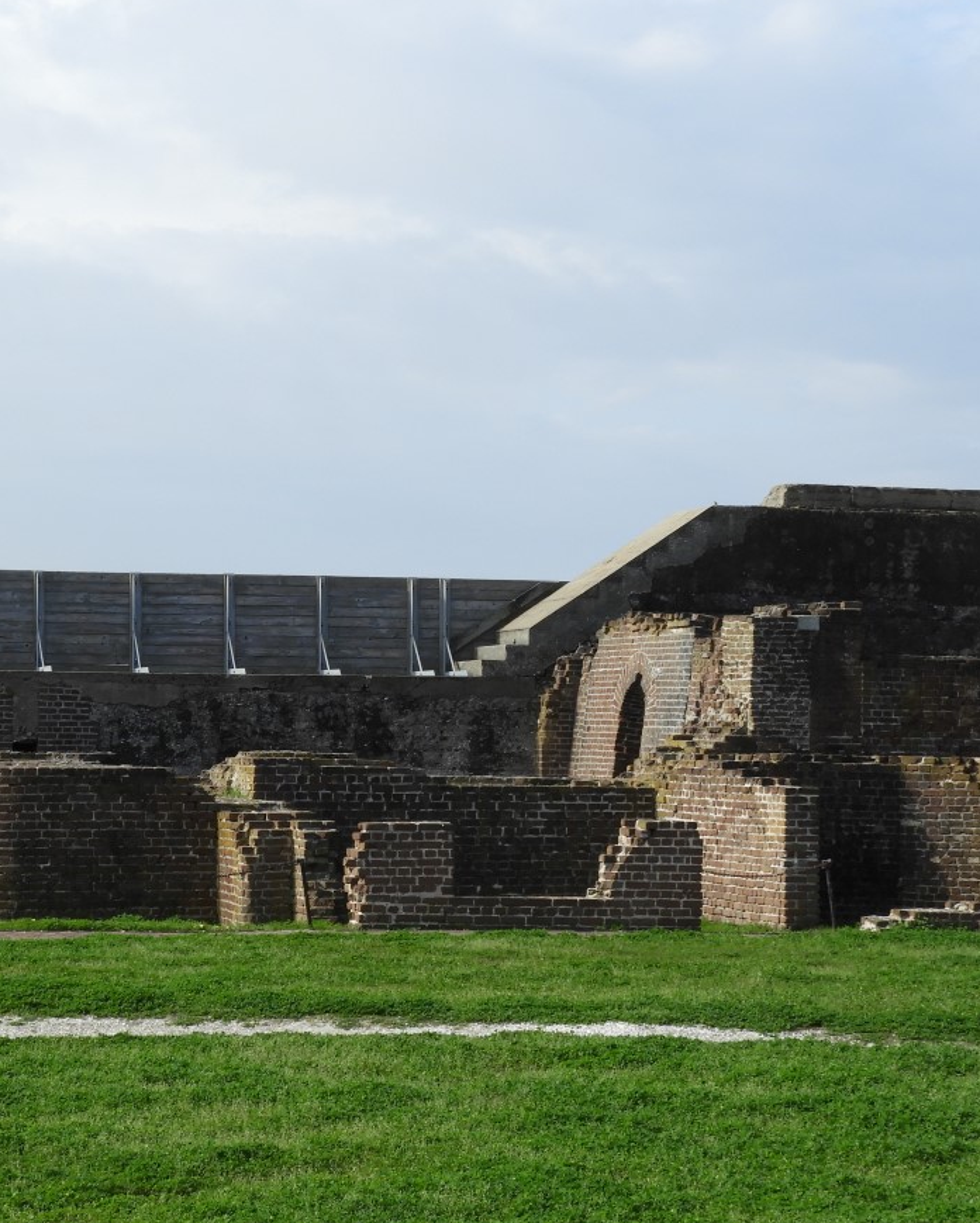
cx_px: 290
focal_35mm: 97
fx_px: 3514
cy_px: 630
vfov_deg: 19.8
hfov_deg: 15.8
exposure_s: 1/640
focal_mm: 10.7
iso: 100
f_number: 4.2
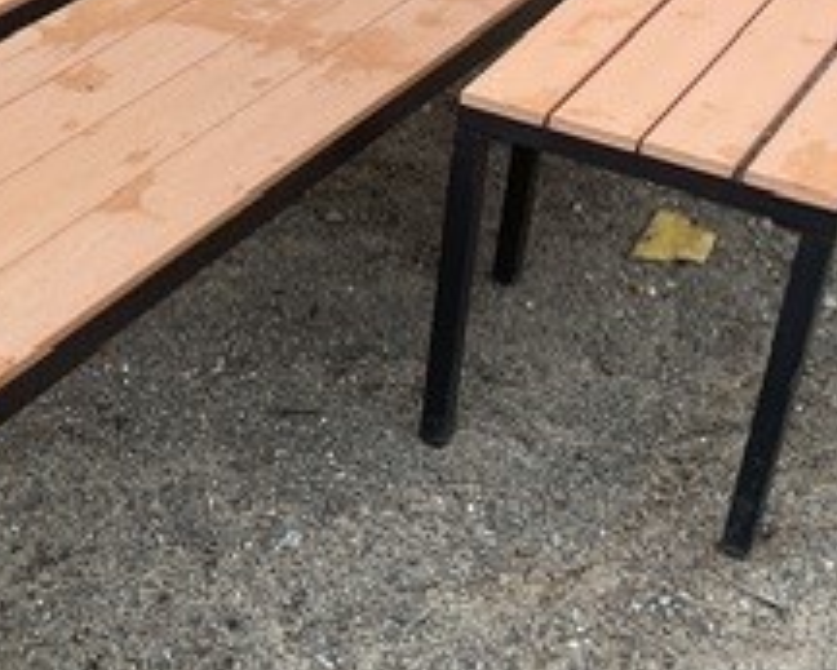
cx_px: 70
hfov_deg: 22.2
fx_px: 2082
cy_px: 194
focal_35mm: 84
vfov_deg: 18.2
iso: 16
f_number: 1.8
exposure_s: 1/287
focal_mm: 3
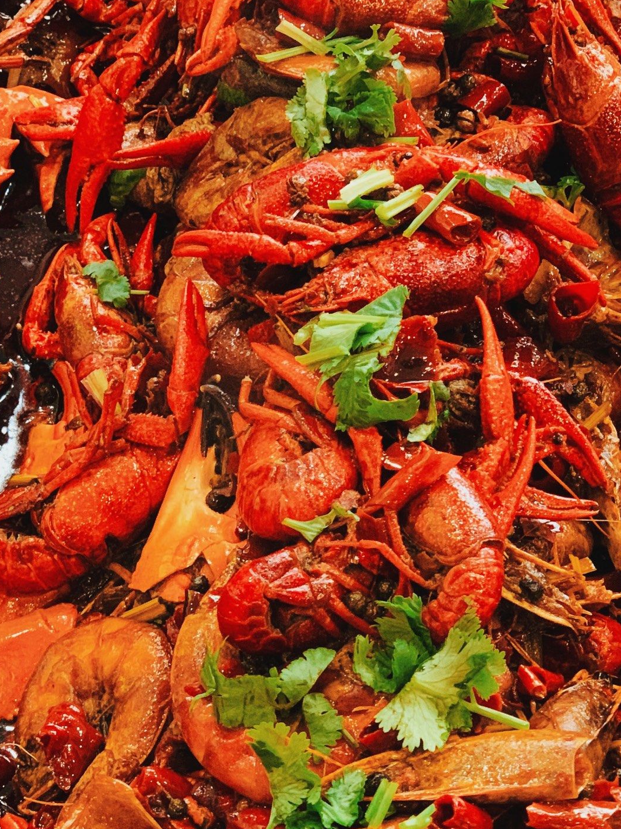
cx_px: 361
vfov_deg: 19.4
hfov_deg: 14.6
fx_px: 2417
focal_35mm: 101
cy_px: 495
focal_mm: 6
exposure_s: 1/59
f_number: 2.4
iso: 200
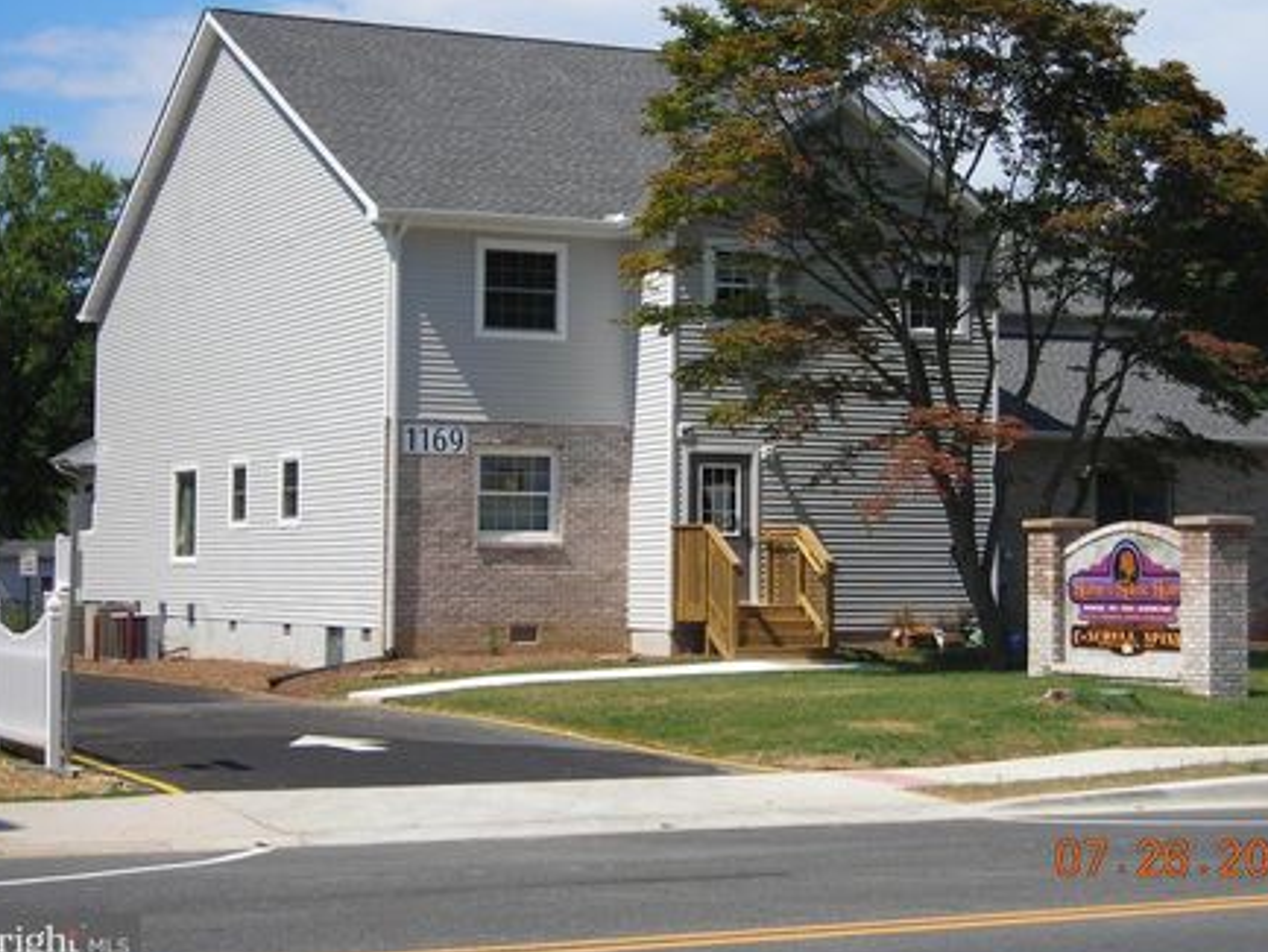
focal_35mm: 75
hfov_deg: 26.0
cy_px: 423
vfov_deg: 19.6
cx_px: 694
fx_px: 2748
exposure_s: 1/143
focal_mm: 10.8
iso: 50
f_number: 7.7
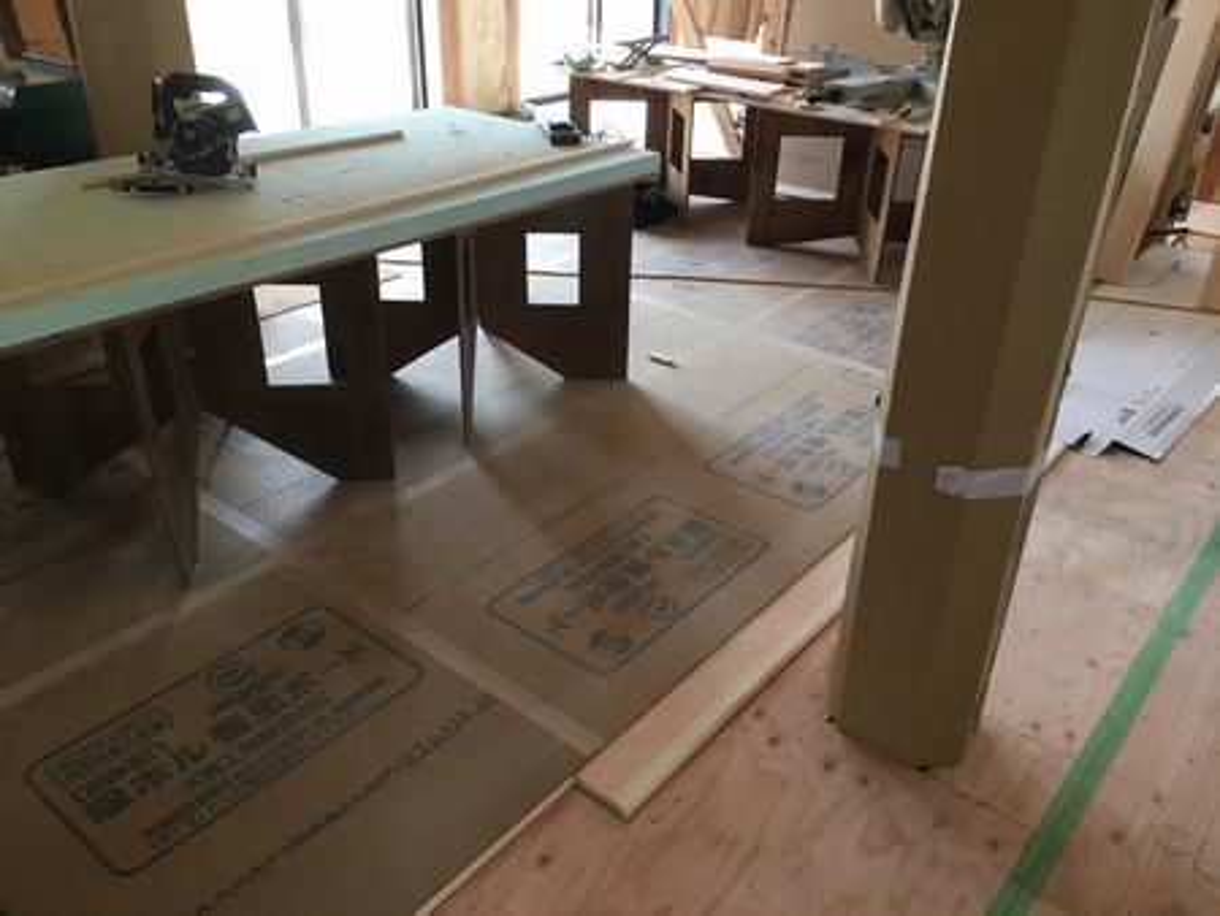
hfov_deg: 61.6
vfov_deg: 48.3
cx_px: 610
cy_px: 458
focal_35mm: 29
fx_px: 1023
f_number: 2.2
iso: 40
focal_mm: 4.15
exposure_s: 1/30
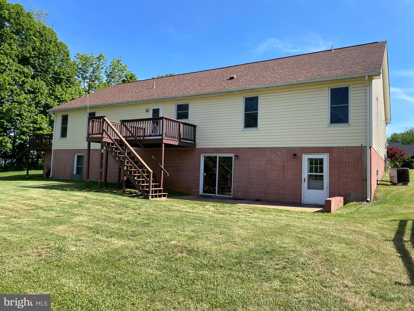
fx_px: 311
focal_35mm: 26
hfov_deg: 67.3
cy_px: 156
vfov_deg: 53.1
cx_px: 207
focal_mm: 4.2
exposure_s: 1/1887
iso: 32
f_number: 1.6
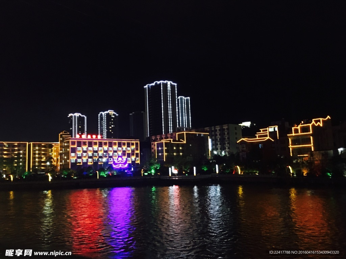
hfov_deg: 61.7
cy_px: 130
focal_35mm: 29
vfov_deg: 48.2
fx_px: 290
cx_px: 173
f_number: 2.2
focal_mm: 4.15
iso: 800
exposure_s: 1/17
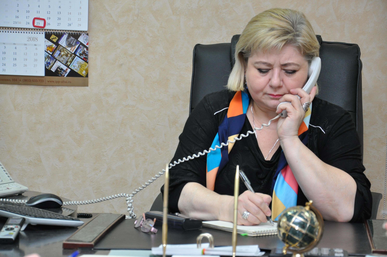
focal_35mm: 120
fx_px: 1288
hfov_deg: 17.1
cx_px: 194
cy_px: 128
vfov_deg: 11.4
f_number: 5.3
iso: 800
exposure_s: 1/60
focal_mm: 80
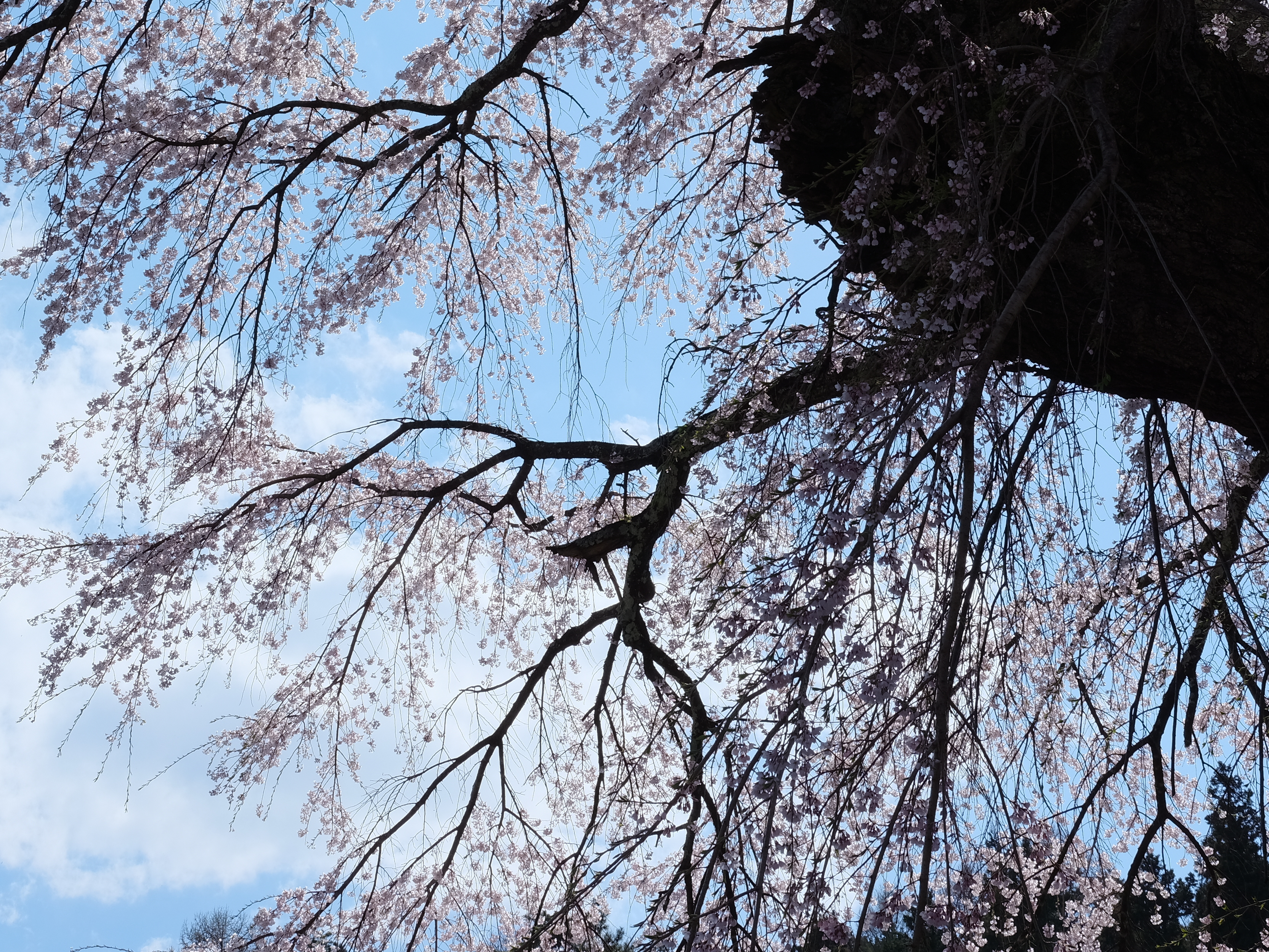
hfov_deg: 31.2
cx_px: 575
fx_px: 2273
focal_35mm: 62
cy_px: 51
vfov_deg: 22.9
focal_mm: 32
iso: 400
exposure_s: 1/250
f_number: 16
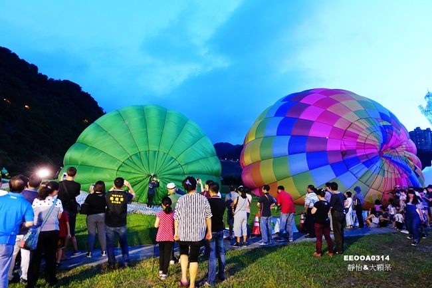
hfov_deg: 73.8
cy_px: 144
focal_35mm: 24
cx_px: 216
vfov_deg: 53.1
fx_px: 288
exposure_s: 1/13
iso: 800
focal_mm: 8.8
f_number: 1.8
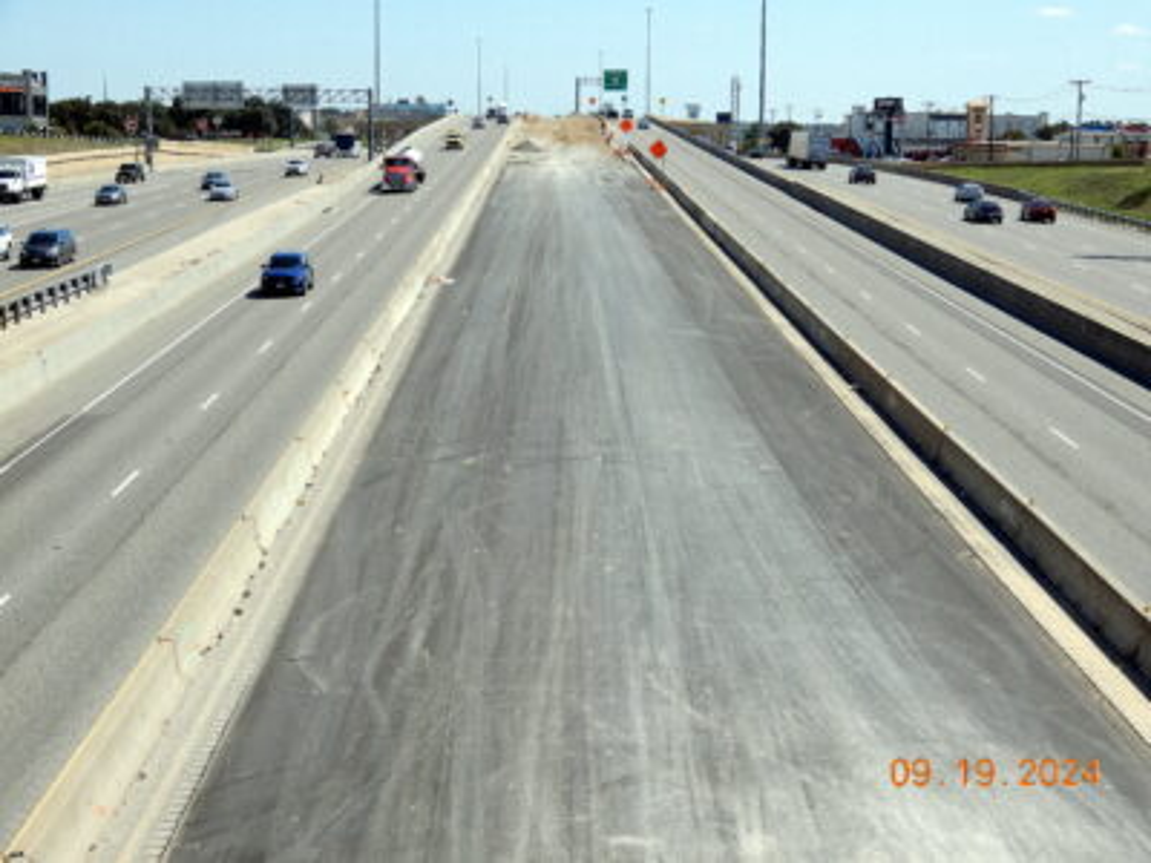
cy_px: 432
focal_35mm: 65
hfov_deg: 29.8
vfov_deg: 22.6
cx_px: 576
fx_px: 2161
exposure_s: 1/800
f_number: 4.5
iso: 80
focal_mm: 11.6
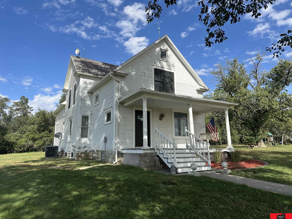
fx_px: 202
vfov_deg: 56.8
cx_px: 146
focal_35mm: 24
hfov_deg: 71.6
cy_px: 110
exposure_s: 1/4184
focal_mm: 6.86
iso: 80
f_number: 1.78
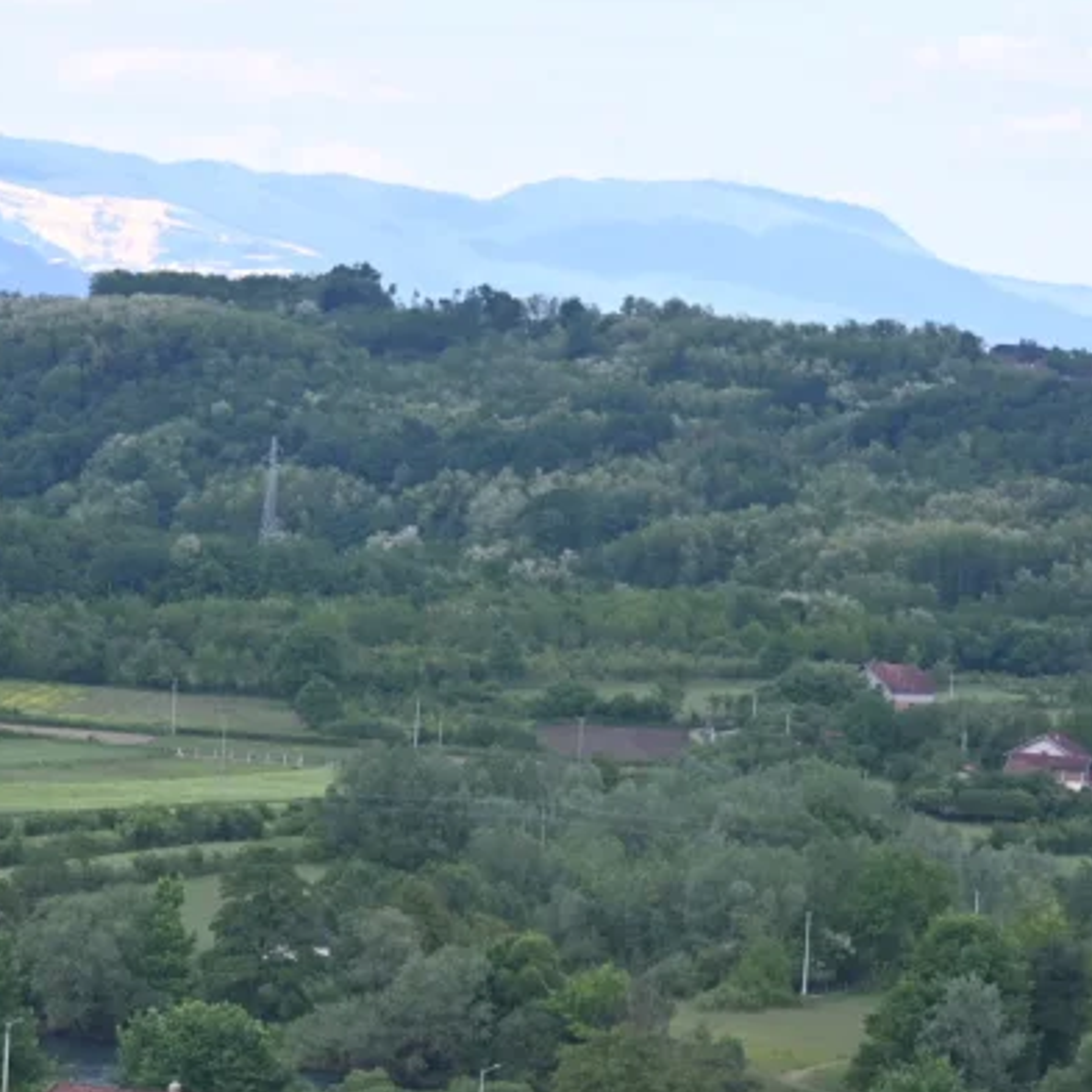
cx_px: 251
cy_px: 1002
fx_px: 8149
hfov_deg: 7.7
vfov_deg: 7.6
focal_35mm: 228
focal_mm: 57
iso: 200
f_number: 4.5
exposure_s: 1/250
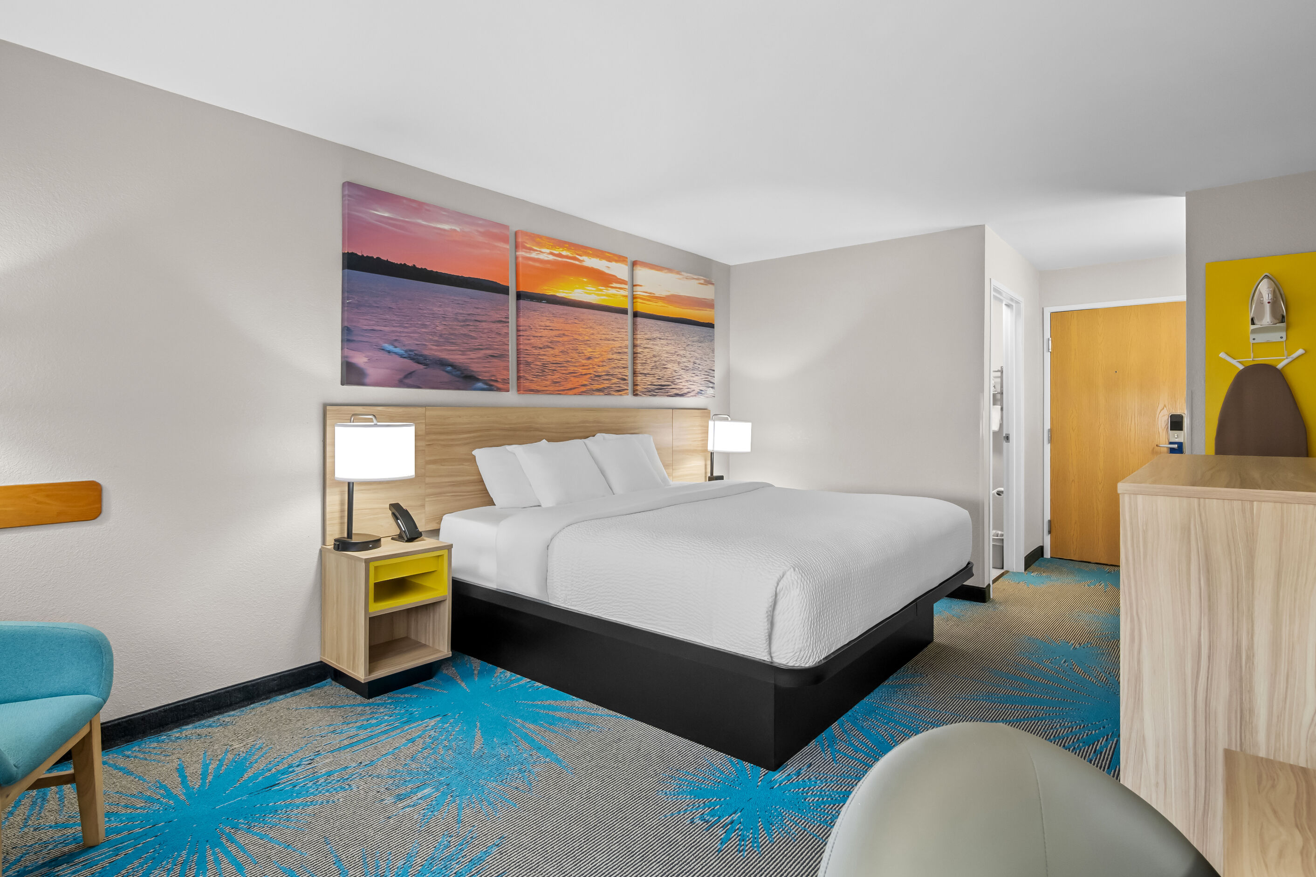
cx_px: 658
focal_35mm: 18
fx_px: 641
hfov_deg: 91.5
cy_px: 414
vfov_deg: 68.7
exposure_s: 1/8
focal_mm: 11
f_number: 8
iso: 800
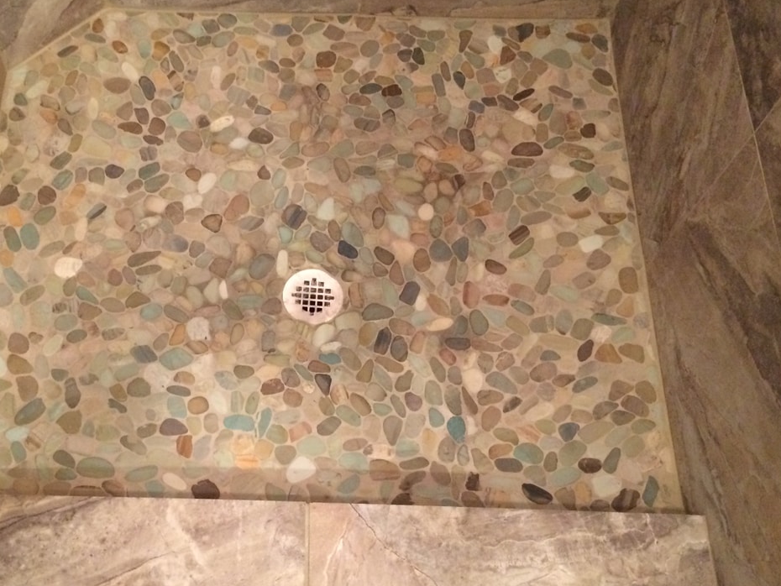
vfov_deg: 33.6
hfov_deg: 43.5
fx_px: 970
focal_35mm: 43
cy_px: 308
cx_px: 291
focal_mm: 4.12
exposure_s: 1/17
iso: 320
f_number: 2.2
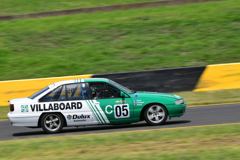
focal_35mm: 345
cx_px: 120
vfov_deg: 4.0
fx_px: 2301
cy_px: 80
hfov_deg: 6.0
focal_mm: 230
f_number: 13
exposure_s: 1/320
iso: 200
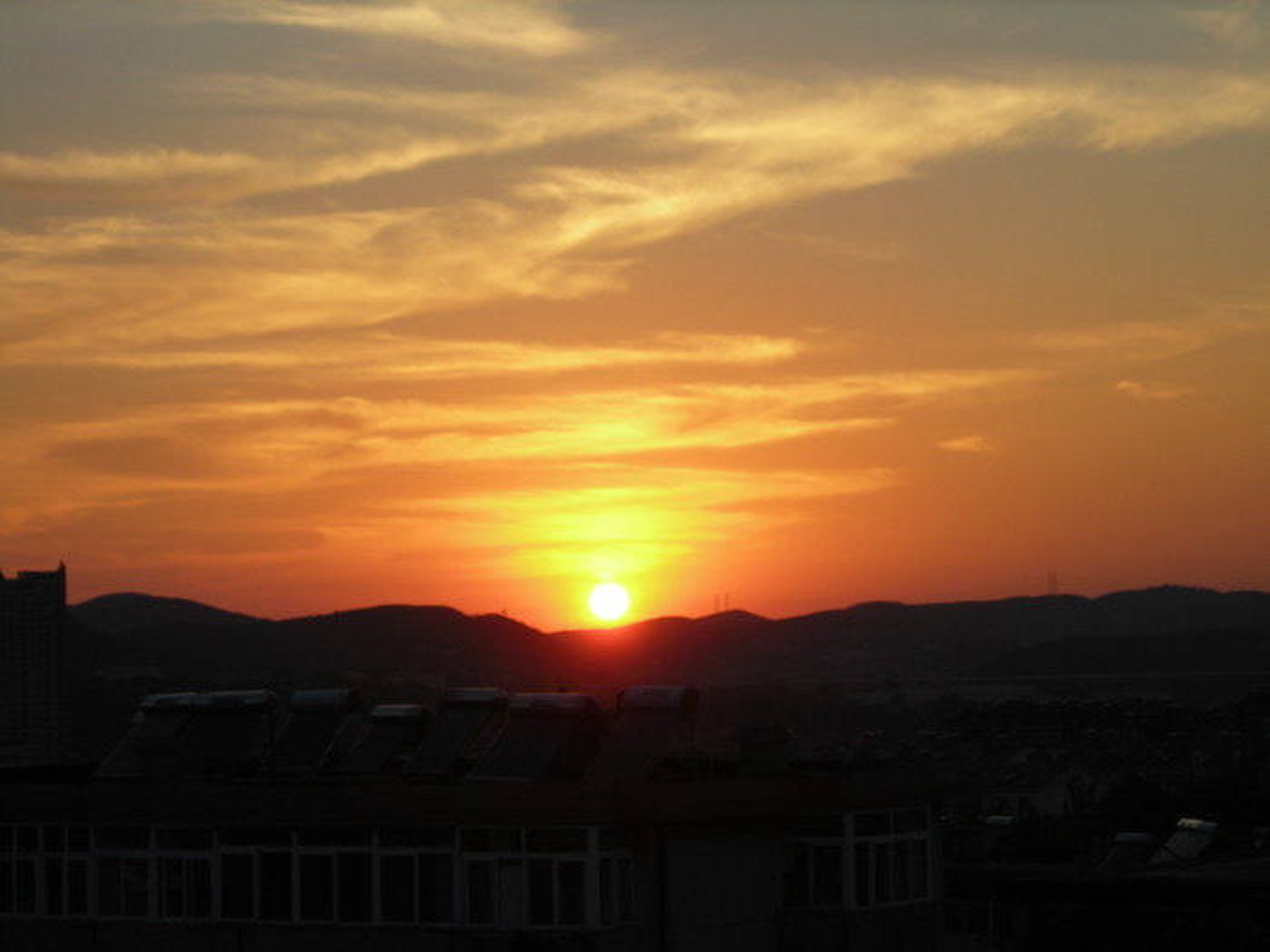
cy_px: 476
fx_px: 4256
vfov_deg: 12.8
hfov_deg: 17.0
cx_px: 635
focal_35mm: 116
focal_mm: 19.2
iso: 50
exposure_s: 1/126
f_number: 5.3
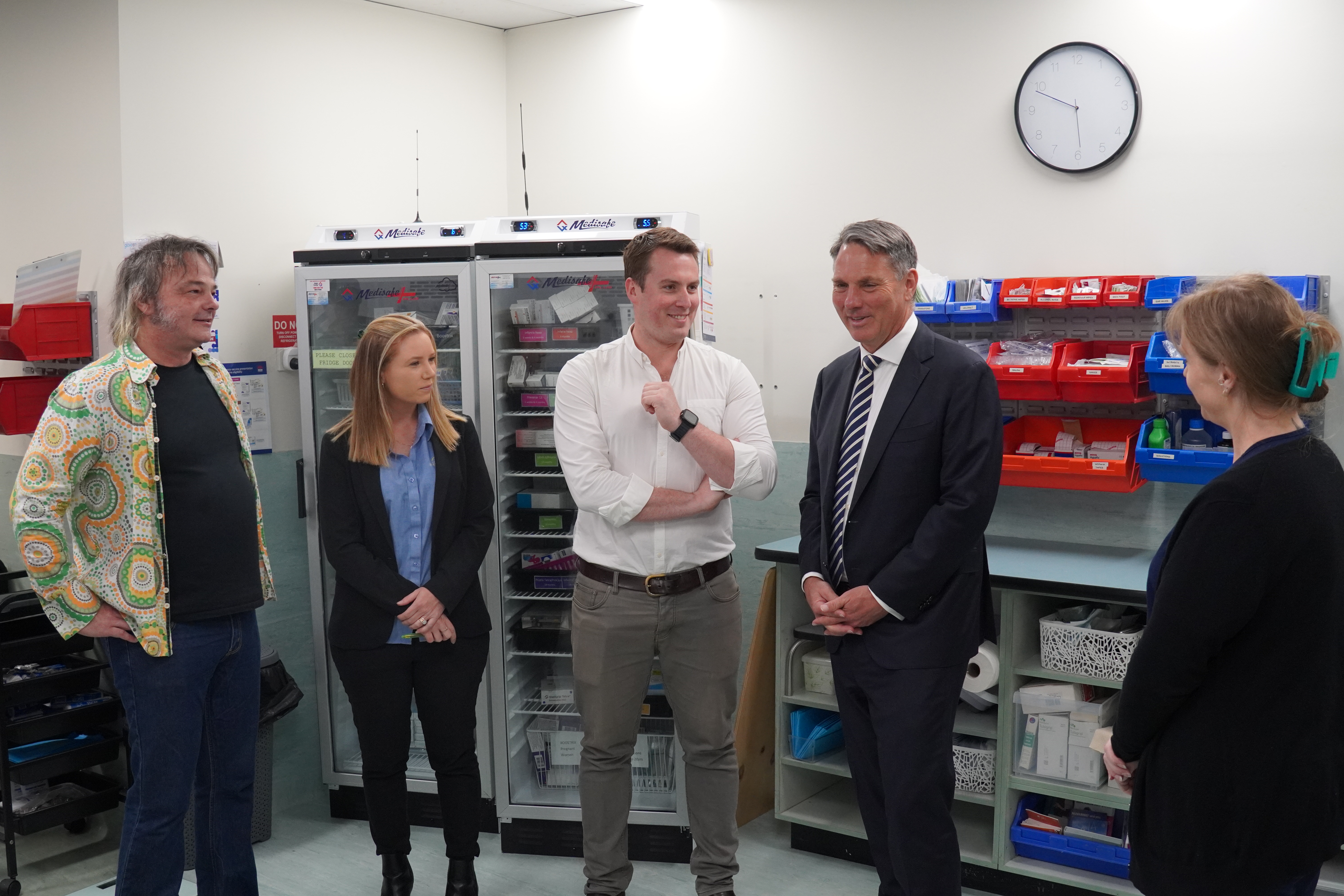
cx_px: 672
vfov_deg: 36.9
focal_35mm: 36
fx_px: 1344
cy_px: 448
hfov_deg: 53.1
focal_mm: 24
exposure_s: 1/160
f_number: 4
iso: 1600
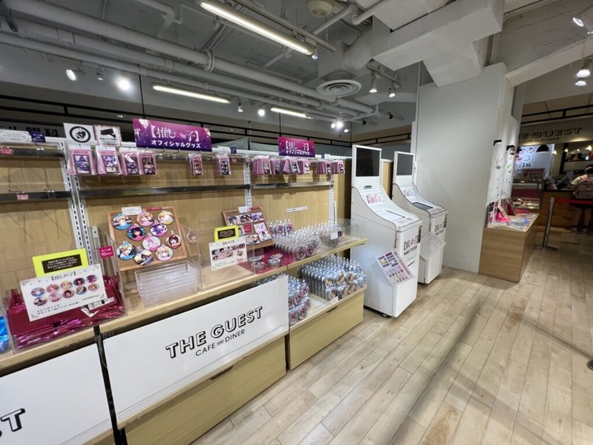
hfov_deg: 106.2
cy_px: 222
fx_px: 223
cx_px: 296
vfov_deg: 89.9
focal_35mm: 13
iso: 40
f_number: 1.8
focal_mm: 1.57
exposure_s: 1/100
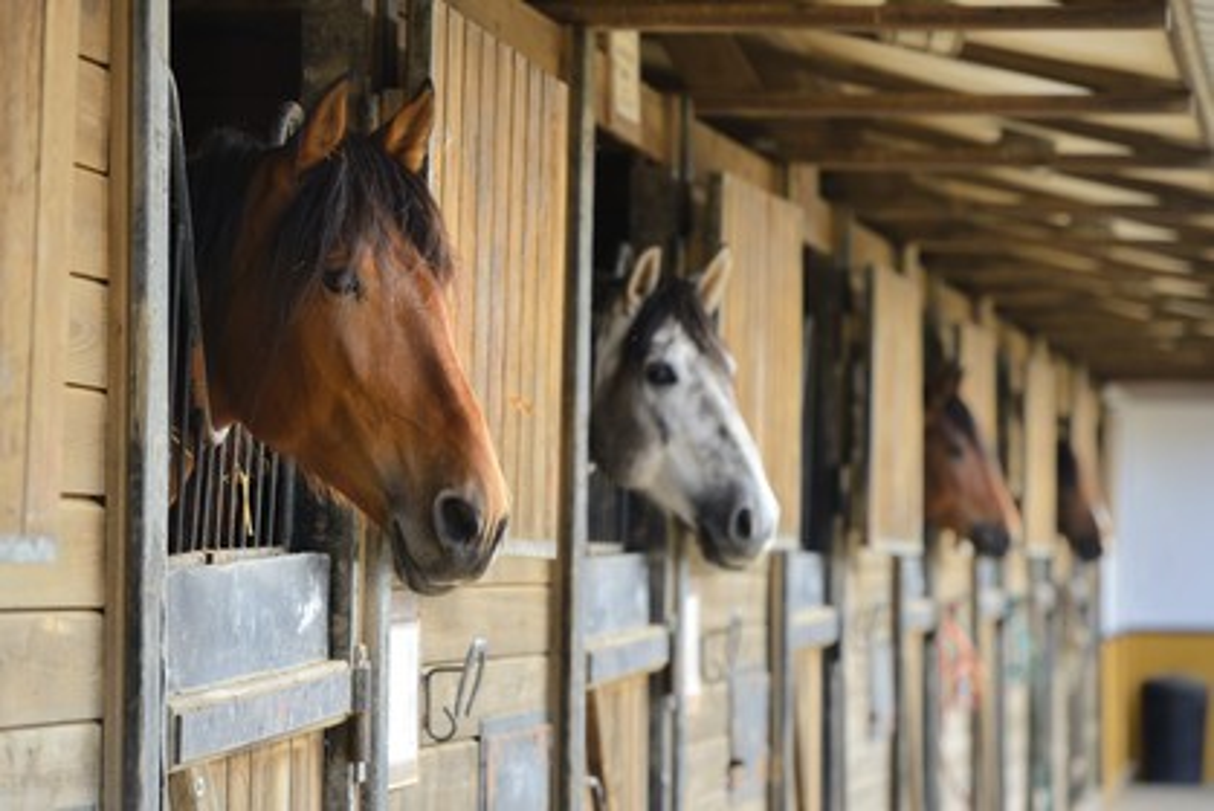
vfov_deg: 11.0
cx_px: 607
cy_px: 406
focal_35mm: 125
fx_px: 4218
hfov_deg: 16.4
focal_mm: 125
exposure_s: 1/400
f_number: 4.5
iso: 400
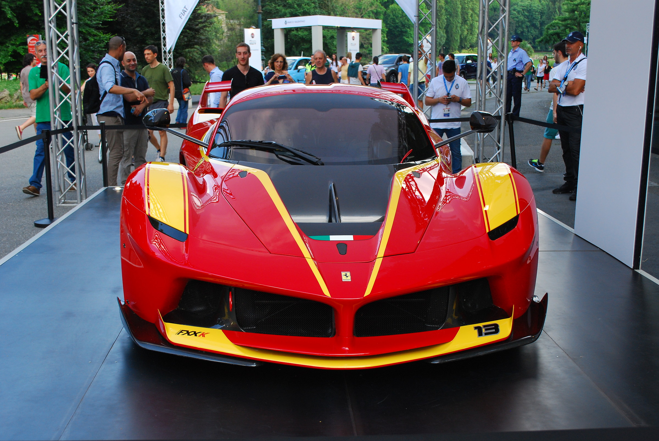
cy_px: 220
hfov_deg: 44.9
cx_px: 330
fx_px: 797
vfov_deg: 30.9
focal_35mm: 44
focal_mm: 29
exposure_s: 1/160
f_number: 6.3
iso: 400
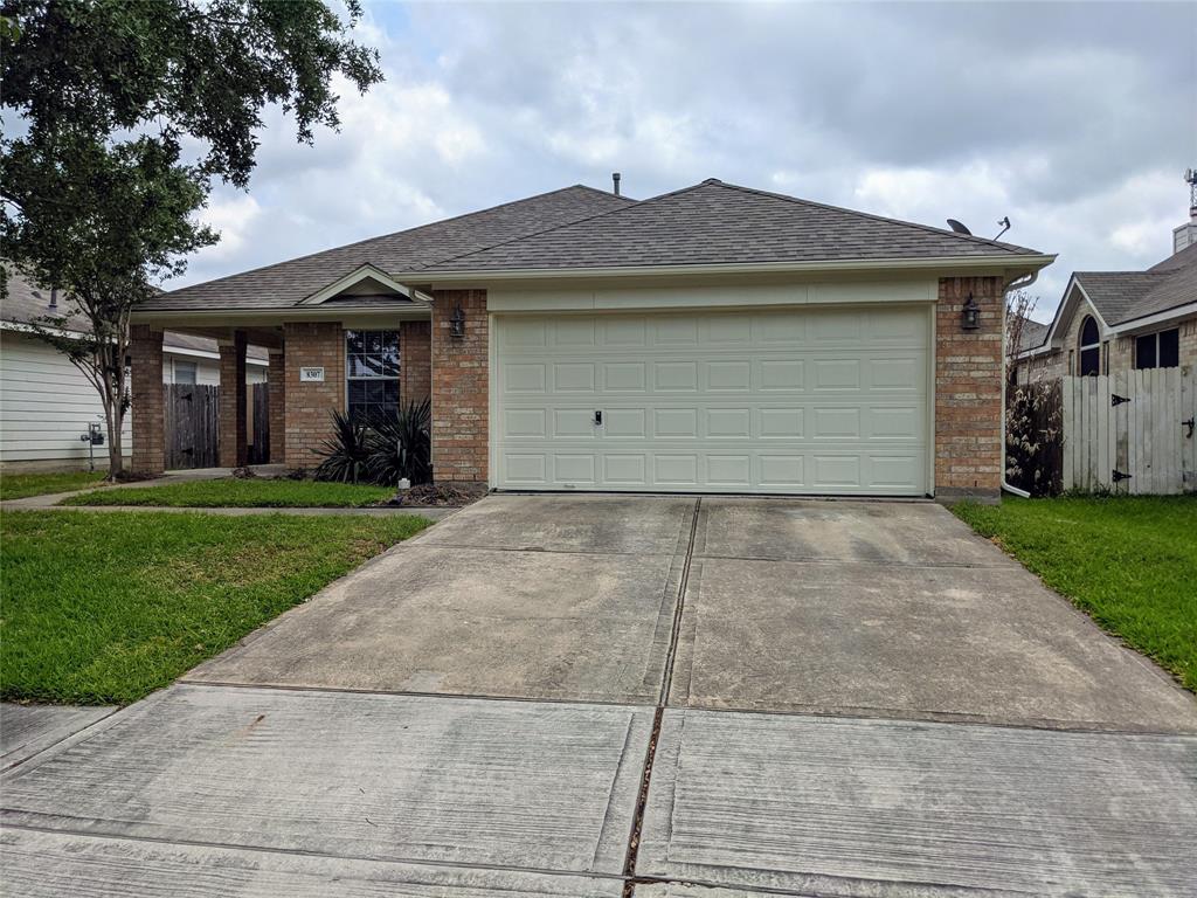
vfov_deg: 51.4
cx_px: 598
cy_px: 449
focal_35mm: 27
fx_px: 934
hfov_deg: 65.3
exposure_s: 1/5882
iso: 68
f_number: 1.73
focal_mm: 4.38
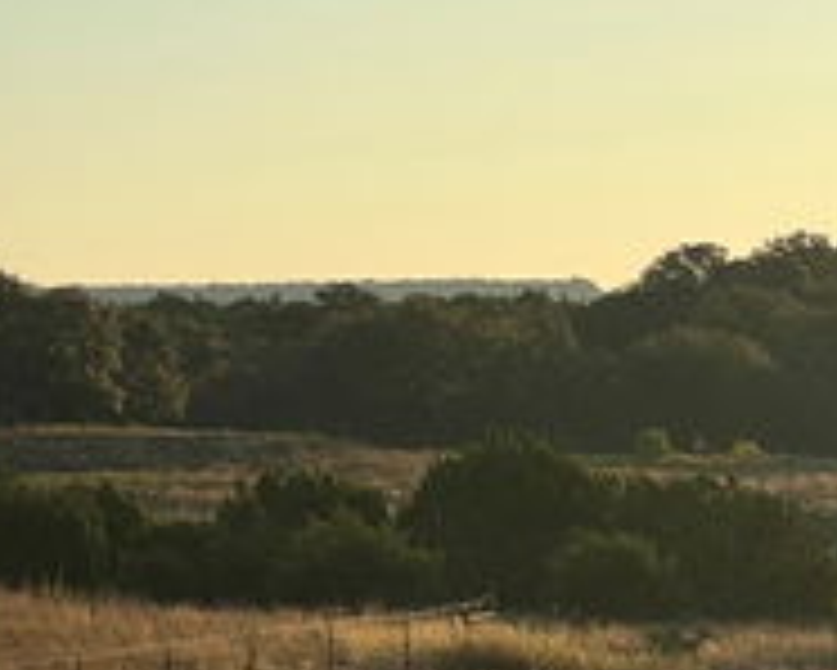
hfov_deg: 9.2
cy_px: 94
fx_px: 5130
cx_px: -202
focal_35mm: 207
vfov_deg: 7.5
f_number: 2.8
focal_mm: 9
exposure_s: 1/1155
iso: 32
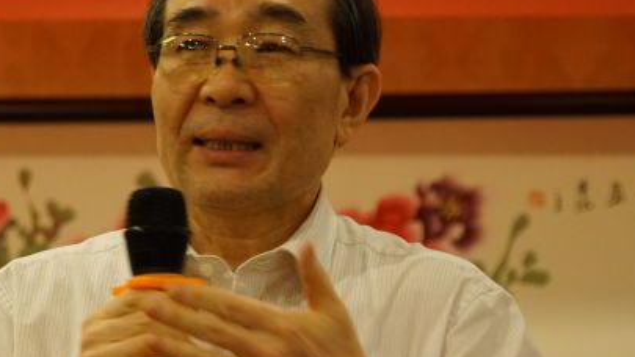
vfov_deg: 4.5
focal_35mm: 273
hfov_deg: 7.9
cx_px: 157
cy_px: 218
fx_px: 4598
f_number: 6.3
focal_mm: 132
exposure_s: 1/50
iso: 6400
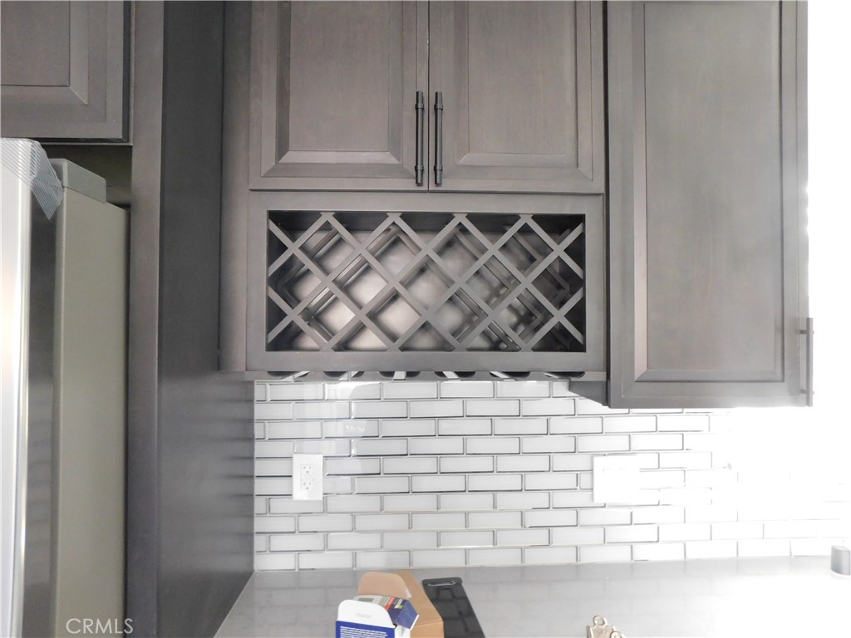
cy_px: 319
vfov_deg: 58.9
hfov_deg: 73.9
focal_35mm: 23
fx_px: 565
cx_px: 426
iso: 400
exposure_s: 1/25
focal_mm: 4
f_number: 3
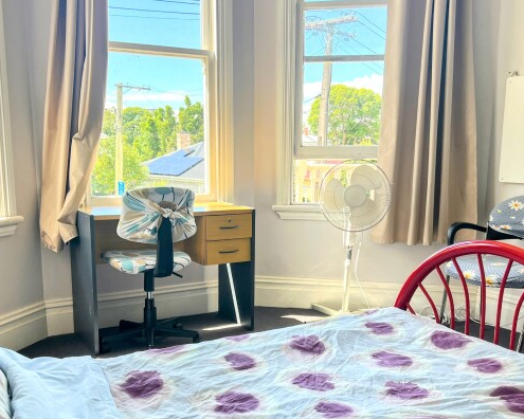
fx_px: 636
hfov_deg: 44.8
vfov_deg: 36.2
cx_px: 258
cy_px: 267
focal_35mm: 41
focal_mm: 5.7
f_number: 1.5
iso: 50
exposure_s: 1/528
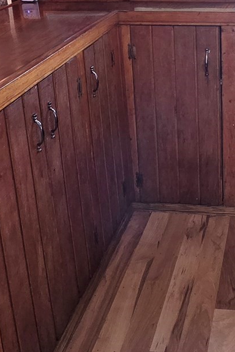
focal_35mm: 45
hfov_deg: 28.3
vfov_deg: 40.4
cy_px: 38
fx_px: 441
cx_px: 227
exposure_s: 1/60.2
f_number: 2.2
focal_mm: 2.2
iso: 200
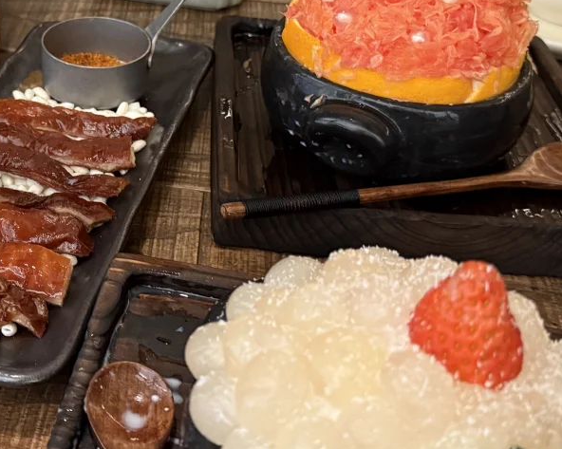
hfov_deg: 32.1
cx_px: 109
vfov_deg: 26.3
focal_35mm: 57
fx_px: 948
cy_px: 105
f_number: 1.78
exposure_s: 1/58
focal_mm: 6.76
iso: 800
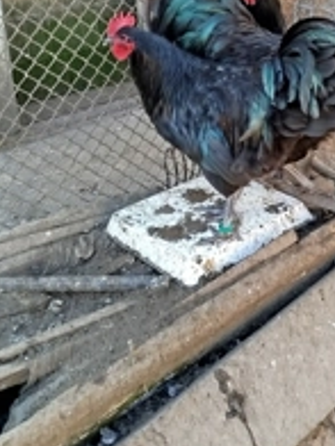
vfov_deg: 37.9
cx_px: 269
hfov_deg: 29.0
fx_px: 632
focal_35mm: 49
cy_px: 109
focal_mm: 5.31
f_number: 1.7
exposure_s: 1/50
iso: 64
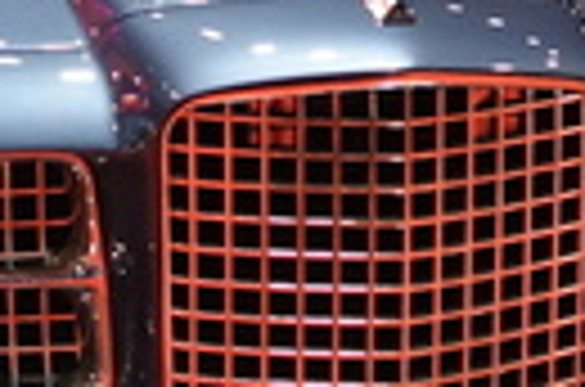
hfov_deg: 18.5
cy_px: -22
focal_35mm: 111
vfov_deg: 12.1
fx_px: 1799
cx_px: 261
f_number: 1.8
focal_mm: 8.8
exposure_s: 1/30
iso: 250
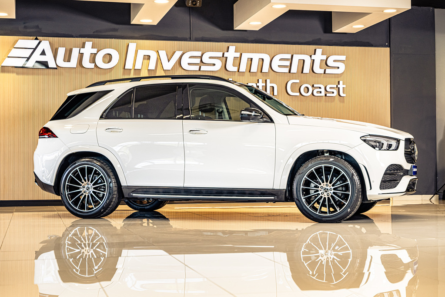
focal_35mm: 63
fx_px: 779
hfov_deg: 31.9
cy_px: 148
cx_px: 222
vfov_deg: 21.6
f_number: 4
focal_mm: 63
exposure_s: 1/160
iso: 640
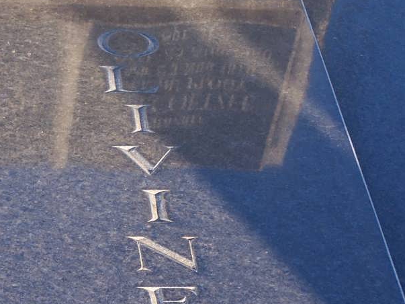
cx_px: 165
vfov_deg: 7.1
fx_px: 2445
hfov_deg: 9.5
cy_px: 181
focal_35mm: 209
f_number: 3.2
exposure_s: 1/180
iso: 80
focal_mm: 17.5
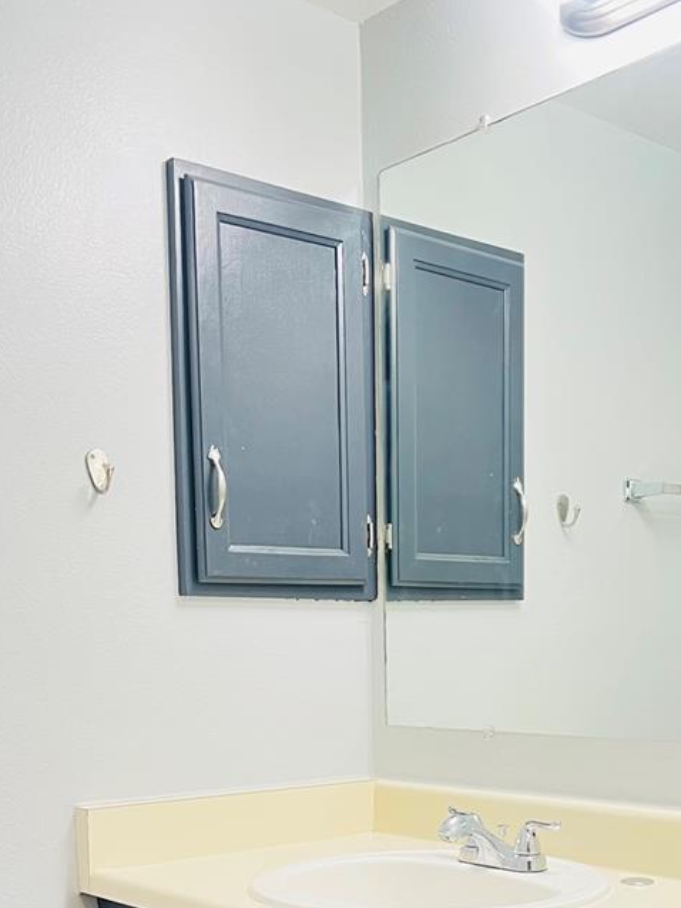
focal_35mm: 49
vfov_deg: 37.4
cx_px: 405
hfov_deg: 29.6
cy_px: 738
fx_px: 1285
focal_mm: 5.7
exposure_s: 1/60
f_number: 1.5
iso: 200
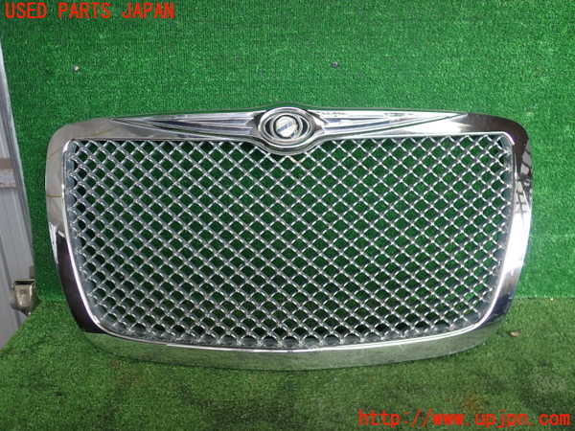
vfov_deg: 46.8
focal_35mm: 30
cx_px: 288
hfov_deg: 60.0
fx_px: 498
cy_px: 216
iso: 200
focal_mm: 5.4
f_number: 2.3
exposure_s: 1/80
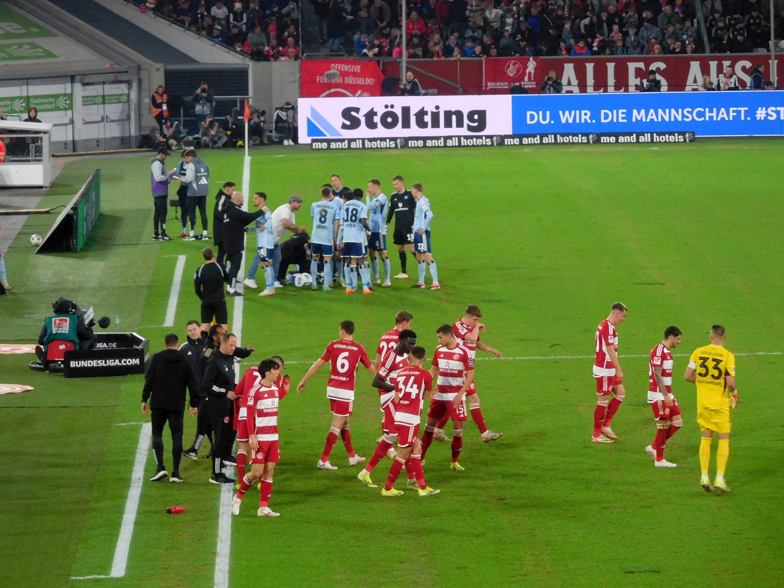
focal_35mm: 217
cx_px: 388
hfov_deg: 9.1
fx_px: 4914
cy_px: 302
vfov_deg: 6.8
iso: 400
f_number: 5.3
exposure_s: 1/100
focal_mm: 32.1
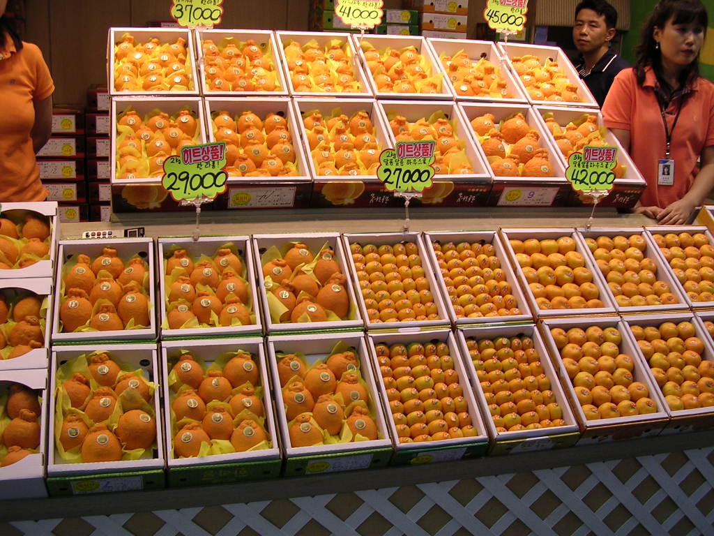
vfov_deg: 37.7
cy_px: 268
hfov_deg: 49.0
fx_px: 784
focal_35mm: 38
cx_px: 357
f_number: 2.8
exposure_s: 1/77.6
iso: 100
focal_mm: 5.8
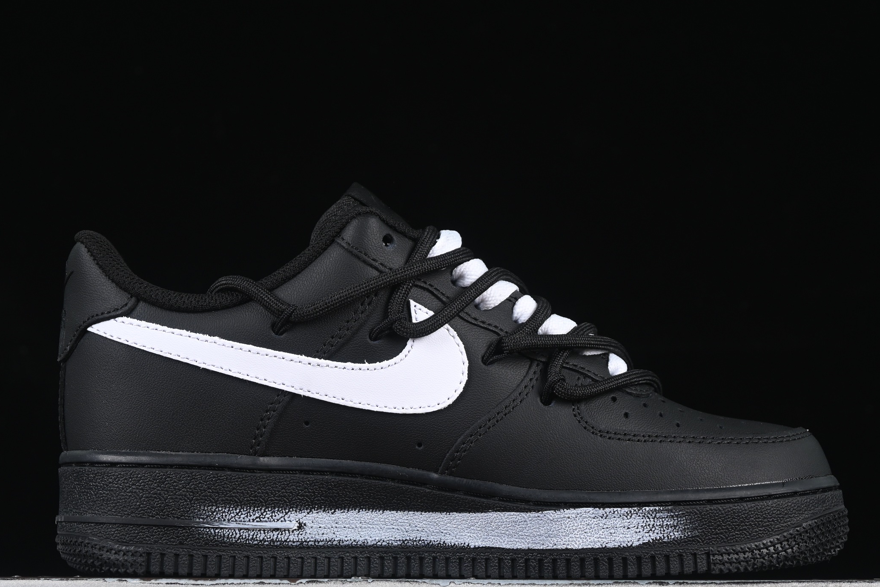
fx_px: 2469
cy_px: 331
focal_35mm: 101
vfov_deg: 13.5
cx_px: 447
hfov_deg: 20.2
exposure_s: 1/50
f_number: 6.3
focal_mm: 50
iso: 160
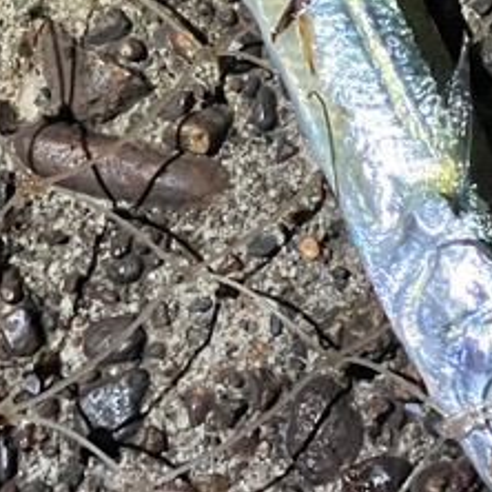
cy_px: 104
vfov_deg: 15.2
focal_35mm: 114
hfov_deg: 15.0
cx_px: 511
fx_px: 1833
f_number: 1.8
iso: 320
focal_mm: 3.99
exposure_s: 1/60
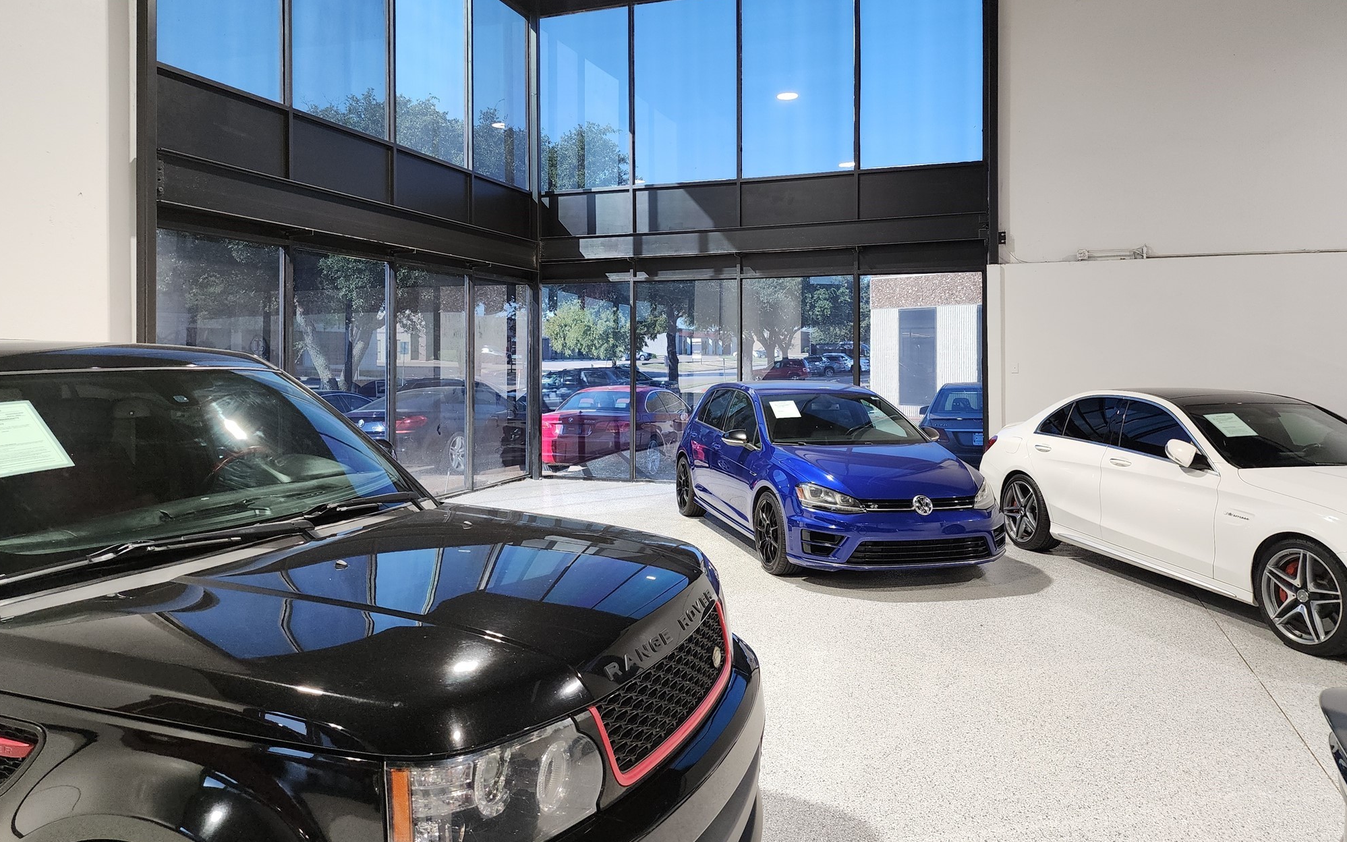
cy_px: 339
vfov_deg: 49.0
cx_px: 682
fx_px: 918
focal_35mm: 25
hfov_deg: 72.5
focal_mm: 6.4
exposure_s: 1/120
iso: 200
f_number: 1.8
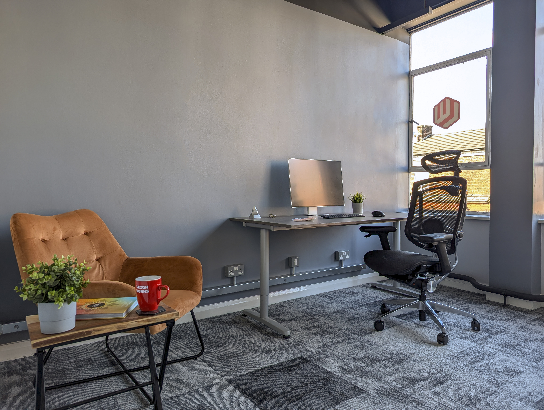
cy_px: 205
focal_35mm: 24
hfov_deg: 71.5
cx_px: 272
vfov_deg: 56.9
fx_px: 378
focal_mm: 6.9
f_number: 1.7
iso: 18
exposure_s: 1/80
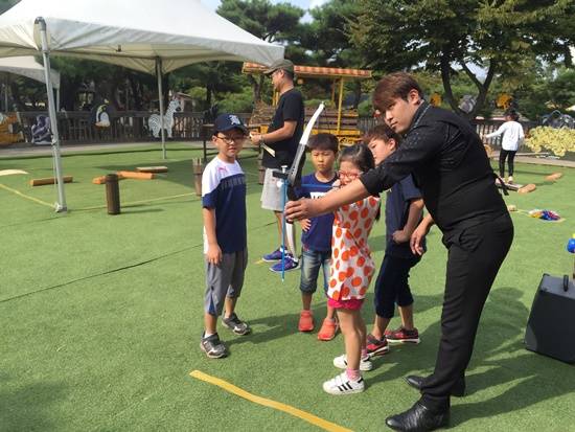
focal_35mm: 29
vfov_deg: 48.3
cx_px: 288
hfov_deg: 61.6
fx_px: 482
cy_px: 216
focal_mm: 4.15
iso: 32
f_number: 2.2
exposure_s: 1/746
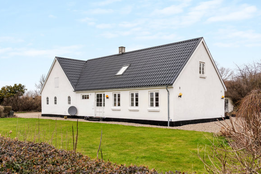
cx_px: 132
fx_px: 239
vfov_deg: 40.0
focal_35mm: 33
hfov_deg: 57.2
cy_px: 87
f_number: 8
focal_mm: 32
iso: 200
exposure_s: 1/80
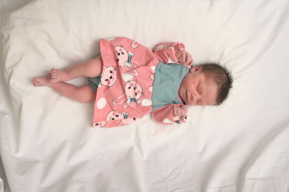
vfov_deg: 31.9
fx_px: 337
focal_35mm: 42
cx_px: 144
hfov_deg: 46.4
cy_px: 96
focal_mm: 28
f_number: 8
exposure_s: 1/125
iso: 100
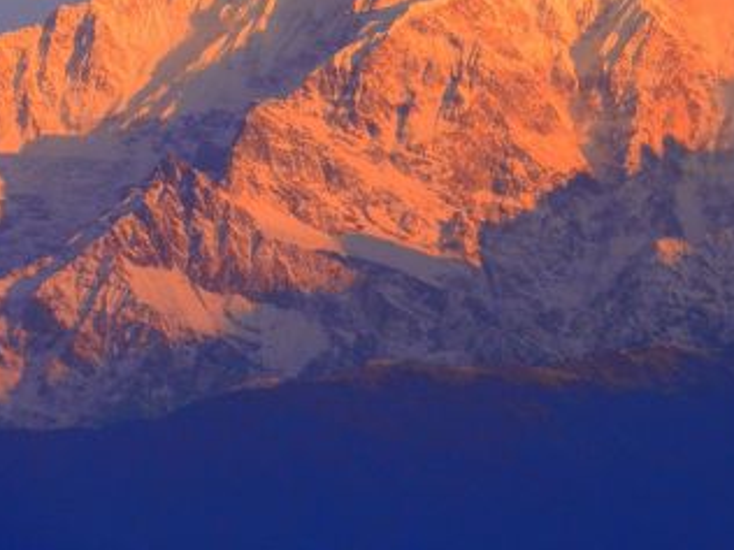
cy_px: 32
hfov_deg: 5.9
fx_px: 7082
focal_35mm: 334
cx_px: 688
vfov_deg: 4.4
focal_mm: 29.7
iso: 200
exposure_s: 1/160
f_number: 5.3
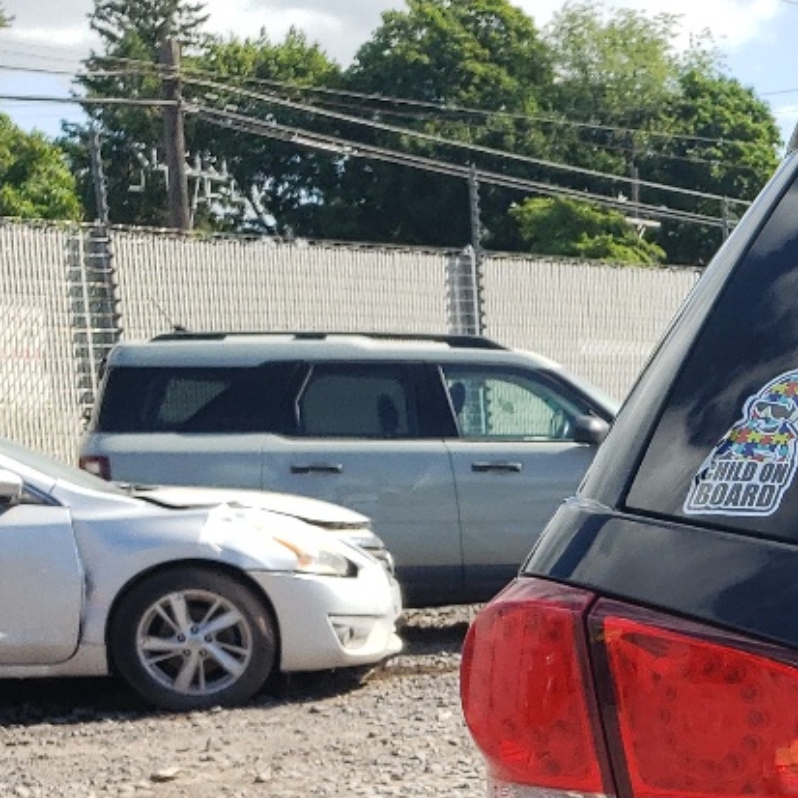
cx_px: 1382
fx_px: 2321
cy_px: 848
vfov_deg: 18.8
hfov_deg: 16.6
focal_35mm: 89
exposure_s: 1/1667
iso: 50
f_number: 1.5
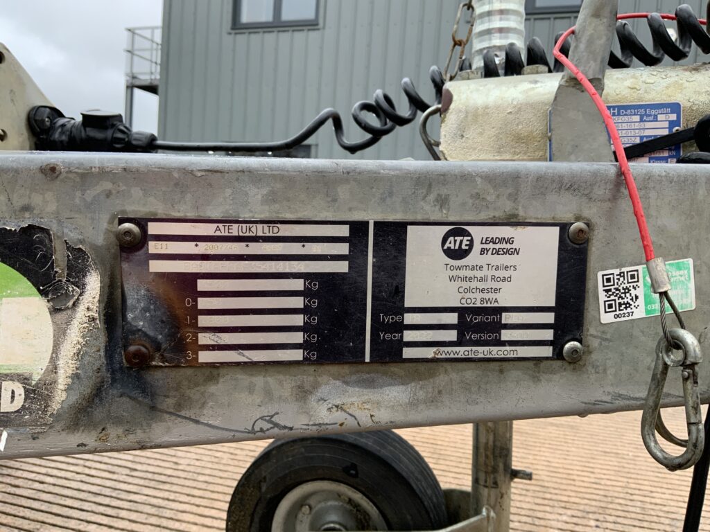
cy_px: 266
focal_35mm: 29
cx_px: 355
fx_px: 595
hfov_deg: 61.7
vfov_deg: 48.2
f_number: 1.8
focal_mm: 3
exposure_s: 1/122
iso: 64
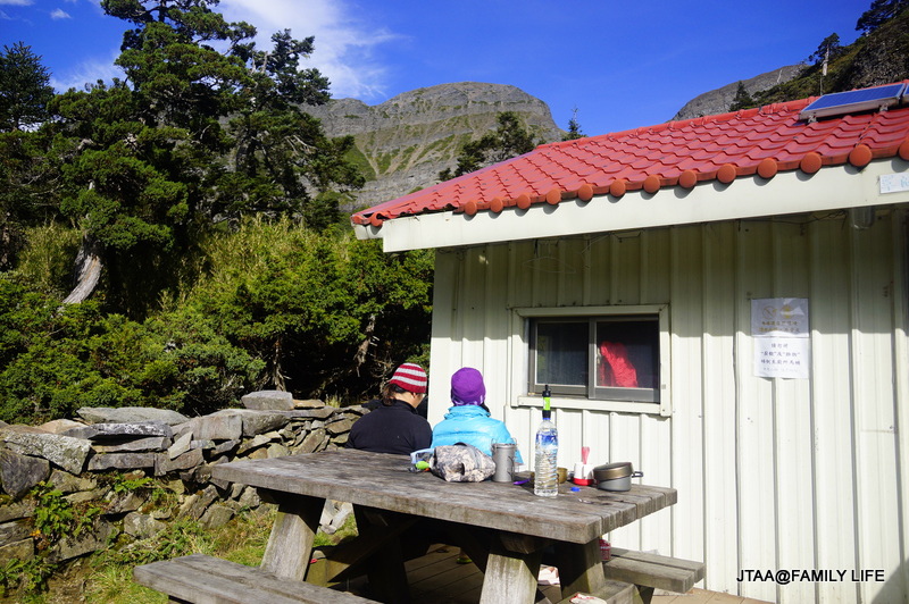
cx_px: 454
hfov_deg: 67.4
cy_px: 302
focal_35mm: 27
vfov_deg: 47.9
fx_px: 681
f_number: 4
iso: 200
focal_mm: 18
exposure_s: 1/2500
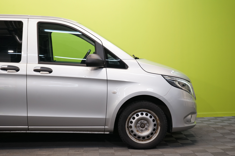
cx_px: 118
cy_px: 78
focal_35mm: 57
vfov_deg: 23.8
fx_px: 372
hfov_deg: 35.1
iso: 800
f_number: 5
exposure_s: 1/60
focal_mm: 57
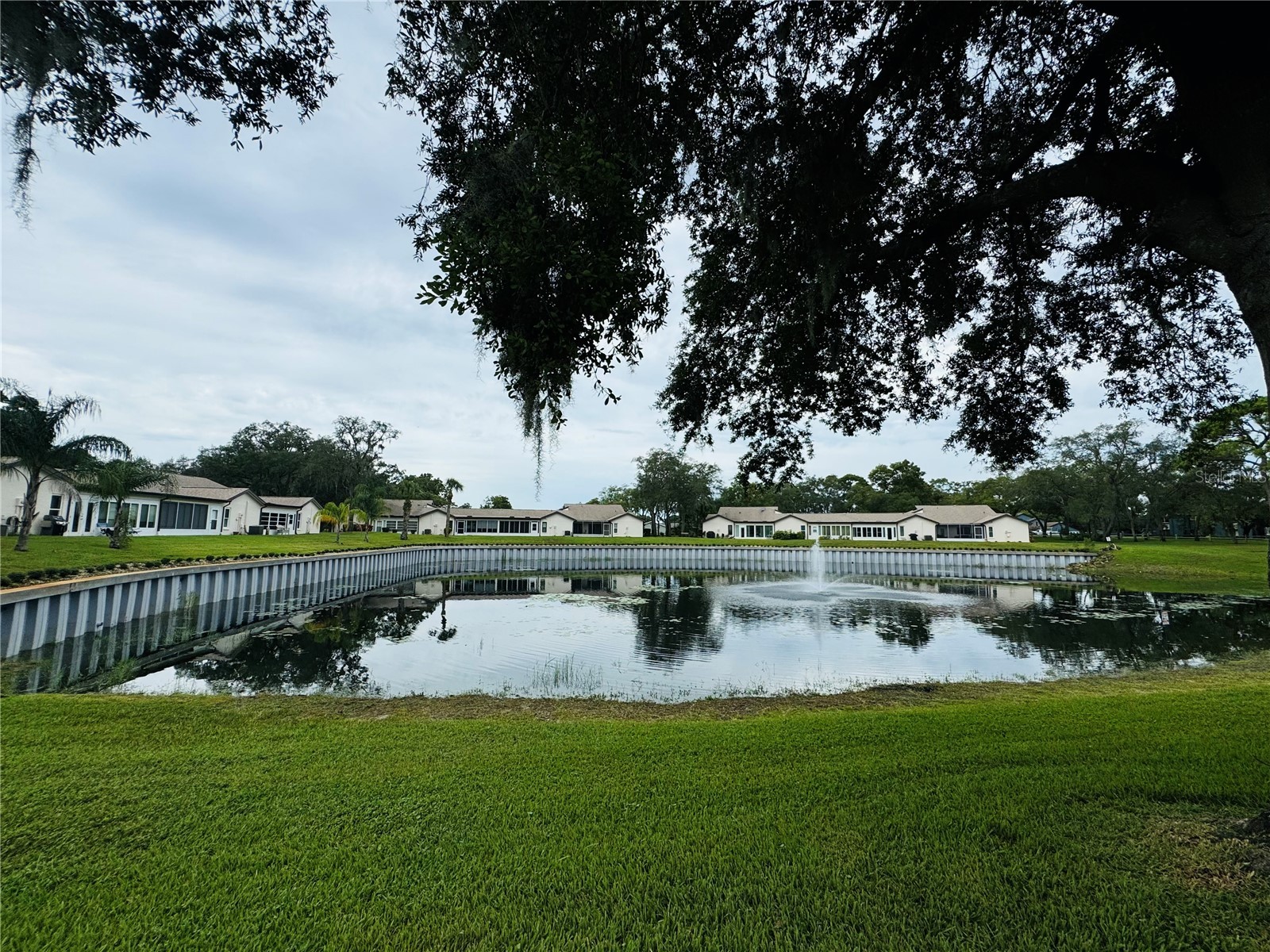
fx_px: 514
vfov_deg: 85.7
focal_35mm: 14
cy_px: 476
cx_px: 635
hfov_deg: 102.1
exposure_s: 1/1600
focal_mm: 2.22
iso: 50
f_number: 2.2
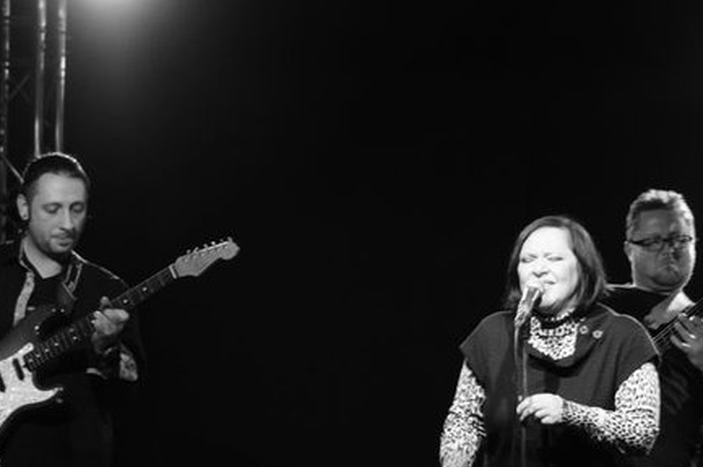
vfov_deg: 6.1
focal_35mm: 225
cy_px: 230
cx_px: 391
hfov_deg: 9.2
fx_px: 4390
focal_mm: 100
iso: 1600
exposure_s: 1/30
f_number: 5
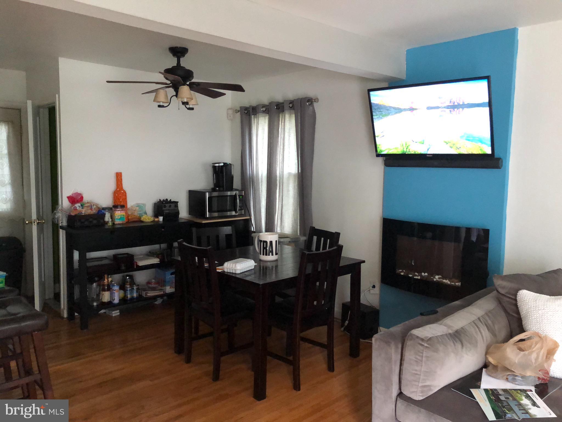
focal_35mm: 28
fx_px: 455
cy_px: 211
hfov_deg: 63.4
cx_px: 281
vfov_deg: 49.7
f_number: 1.8
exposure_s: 1/30
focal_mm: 3.99
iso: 500
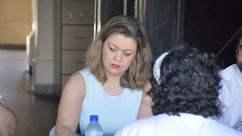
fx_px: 629
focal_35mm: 98
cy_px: 80
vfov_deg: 12.3
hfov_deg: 21.8
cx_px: 121
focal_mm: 62
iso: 400
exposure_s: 1/80
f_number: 5
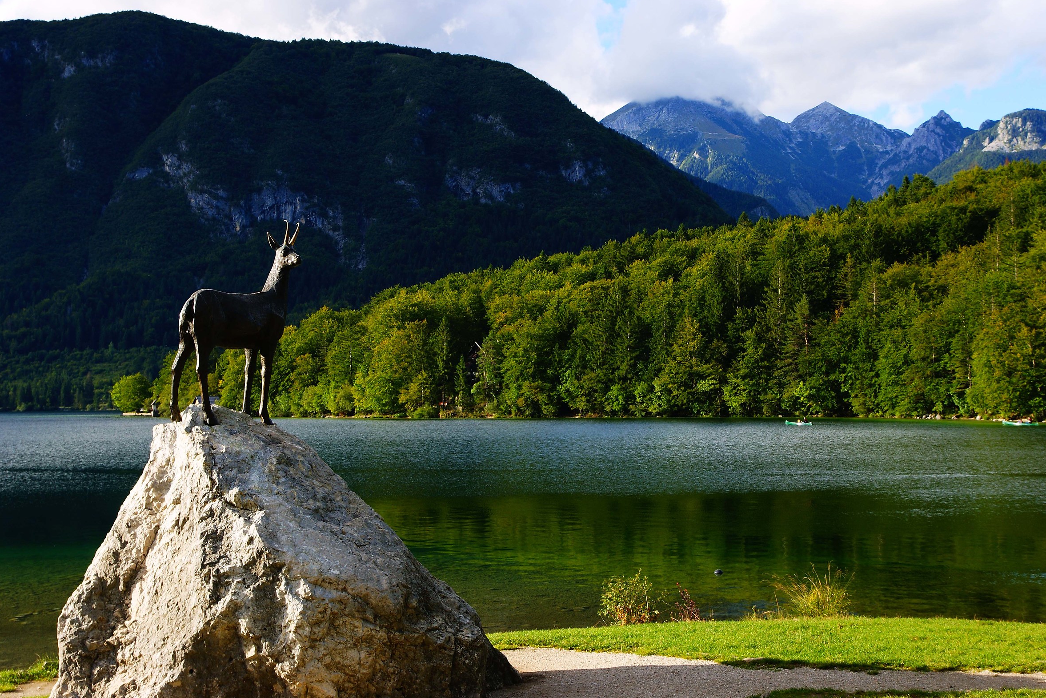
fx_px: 1555
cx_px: 525
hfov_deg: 37.2
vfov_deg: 25.3
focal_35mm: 54
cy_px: 346
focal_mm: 35
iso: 100
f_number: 8
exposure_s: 1/100
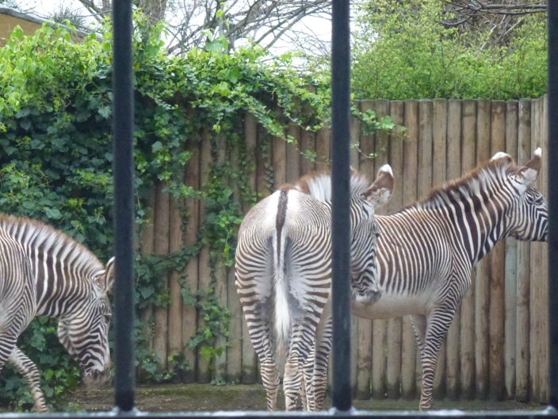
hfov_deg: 11.2
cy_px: 304
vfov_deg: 8.4
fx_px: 2837
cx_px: 266
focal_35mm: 176
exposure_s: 1/160
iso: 640
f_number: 5.1
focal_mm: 21.7
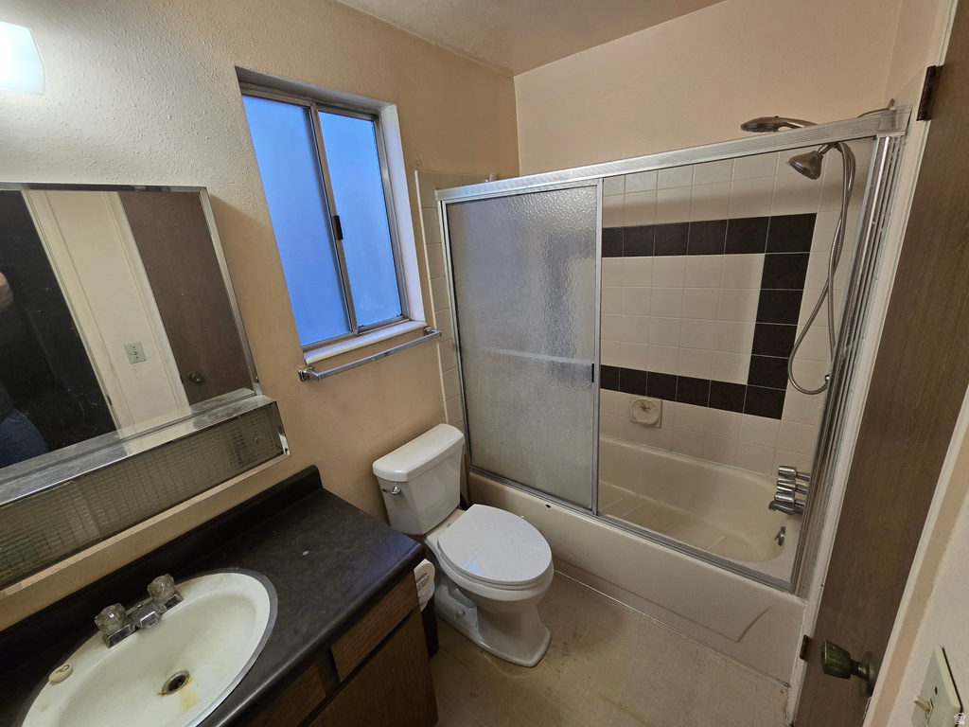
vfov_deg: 89.9
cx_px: 484
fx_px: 364
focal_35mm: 13
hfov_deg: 106.2
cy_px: 364
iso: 250
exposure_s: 1/60
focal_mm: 2.2
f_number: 2.2
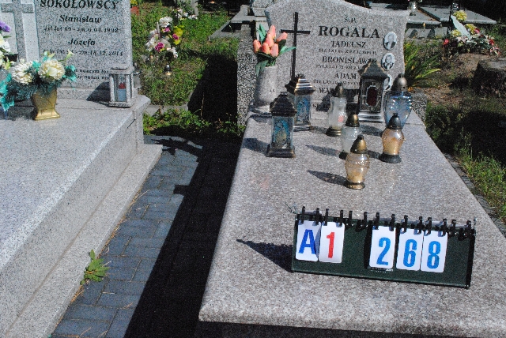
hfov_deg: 49.5
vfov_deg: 34.3
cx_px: 253
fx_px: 549
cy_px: 169
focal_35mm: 39
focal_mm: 26
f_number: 20
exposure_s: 1/1600
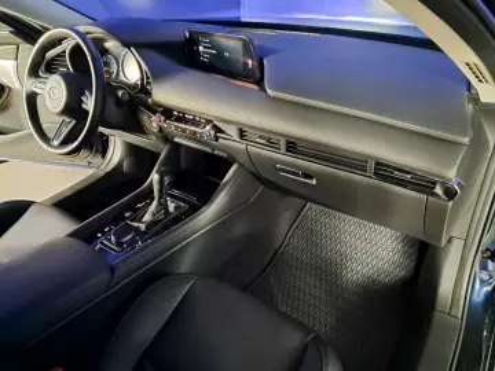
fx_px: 386
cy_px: 186
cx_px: 248
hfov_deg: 65.3
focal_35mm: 27
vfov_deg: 51.4
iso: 1600
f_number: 1.8
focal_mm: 4
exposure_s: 1/13
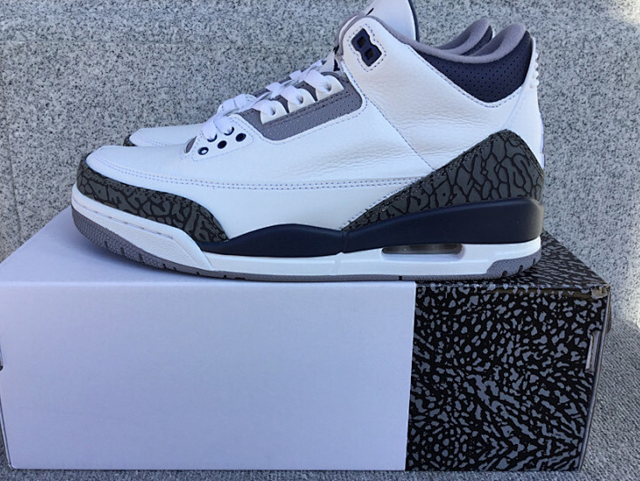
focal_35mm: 34
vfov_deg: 41.8
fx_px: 629
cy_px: 230
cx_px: 306
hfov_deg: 53.9
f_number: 2.4
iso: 25
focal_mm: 3.3
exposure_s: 1/578
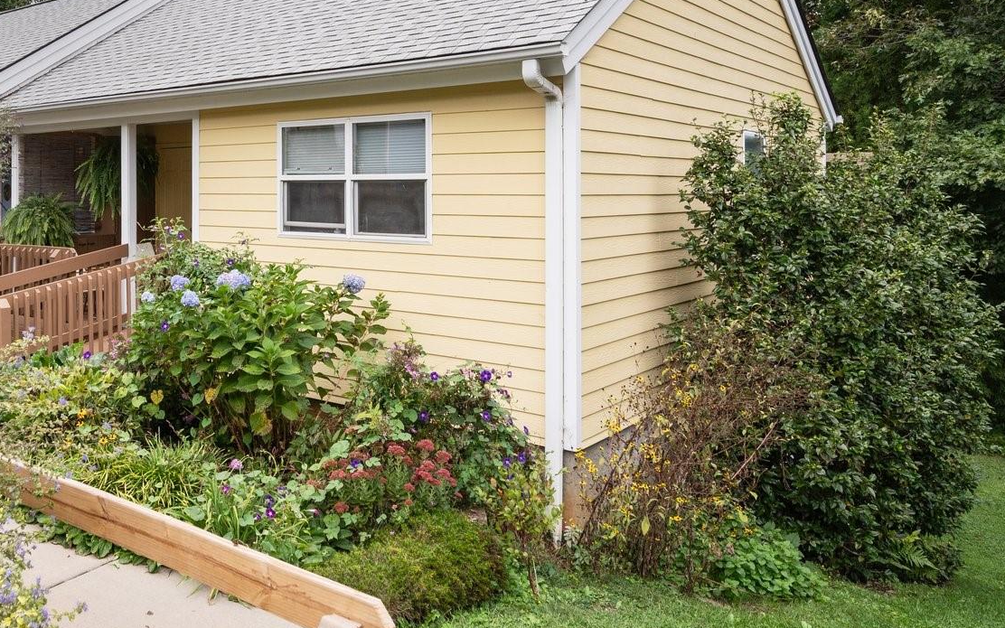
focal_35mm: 31
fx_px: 847
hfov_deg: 57.9
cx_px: 242
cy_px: 220
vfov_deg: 40.3
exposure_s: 1/320
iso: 200
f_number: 8
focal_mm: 16.5
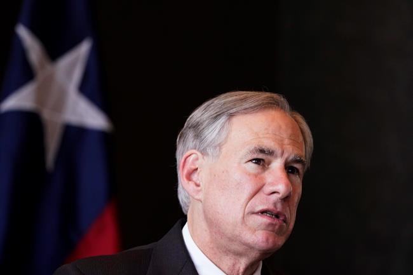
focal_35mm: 253
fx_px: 2902
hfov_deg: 8.1
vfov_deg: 5.4
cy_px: 138
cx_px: 206
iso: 5000
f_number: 6.3
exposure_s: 1/320
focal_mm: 253
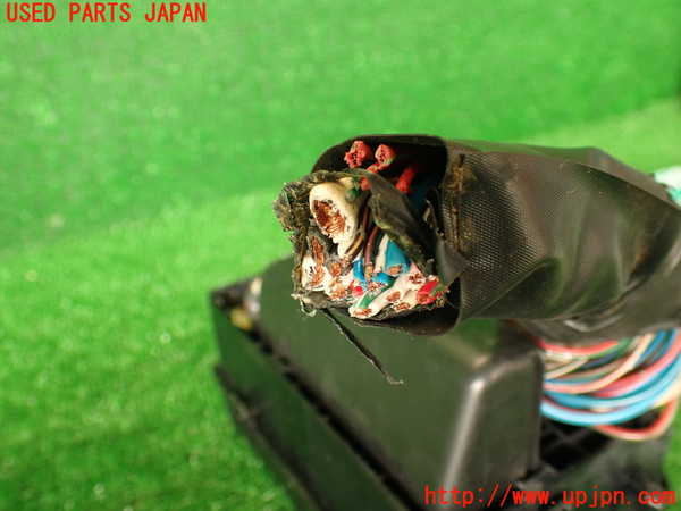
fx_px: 630
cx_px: 340
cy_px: 256
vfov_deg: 44.2
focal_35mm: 32
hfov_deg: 56.8
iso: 200
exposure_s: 1/40
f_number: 2.4
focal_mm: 5.79
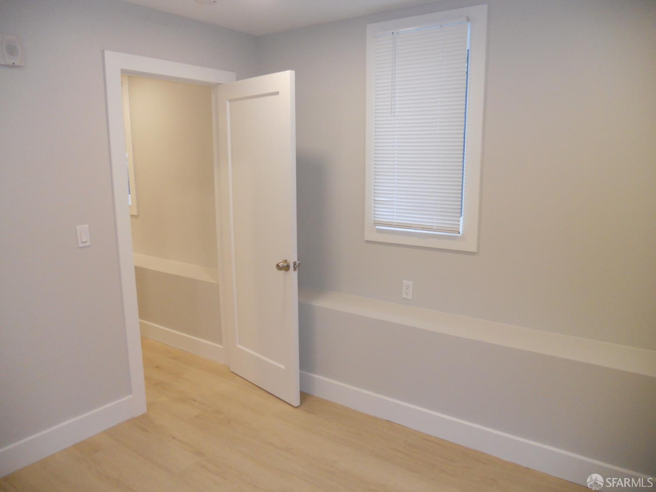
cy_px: 246
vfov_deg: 51.4
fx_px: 512
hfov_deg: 65.3
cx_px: 328
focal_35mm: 27
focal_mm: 4.9
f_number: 3.2
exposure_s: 1/30
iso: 250
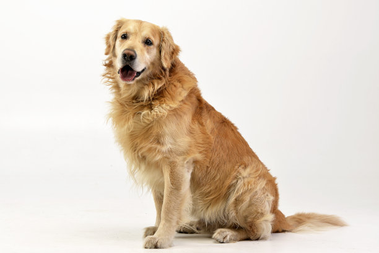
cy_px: 126
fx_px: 1105
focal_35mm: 105
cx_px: 190
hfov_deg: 19.5
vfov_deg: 13.0
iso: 100
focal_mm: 105
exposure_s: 1/160
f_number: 10
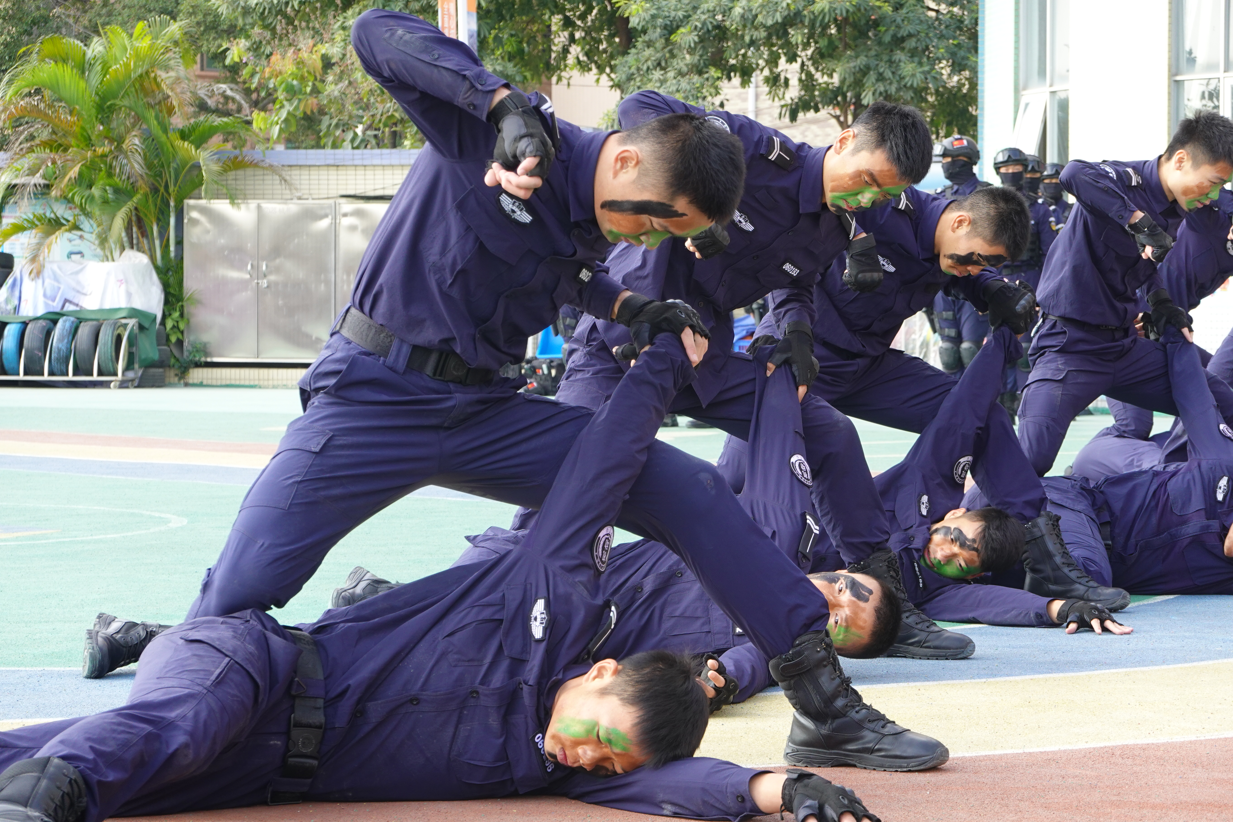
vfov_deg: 12.9
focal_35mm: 106
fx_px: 3630
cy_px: 411
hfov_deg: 19.3
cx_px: 616
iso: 160
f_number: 4
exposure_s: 1/125
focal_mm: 38.86
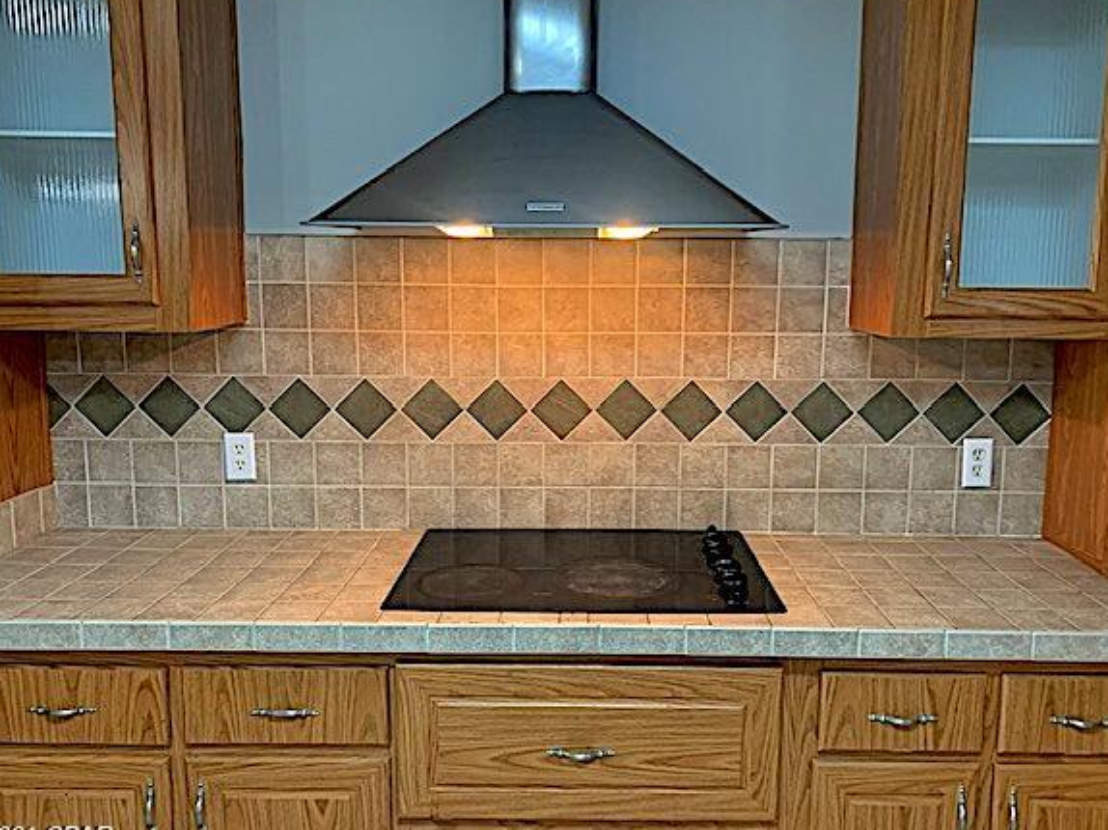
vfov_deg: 48.2
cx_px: 571
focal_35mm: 29
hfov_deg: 61.7
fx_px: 928
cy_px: 405
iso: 320
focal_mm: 4.25
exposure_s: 1/60
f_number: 1.8
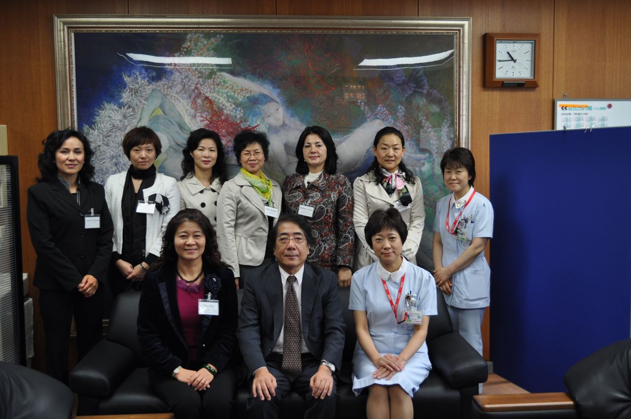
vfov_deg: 34.1
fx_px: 683
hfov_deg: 49.6
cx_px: 316
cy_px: 210
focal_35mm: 39
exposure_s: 1/60
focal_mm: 26
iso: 450
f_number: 4.2
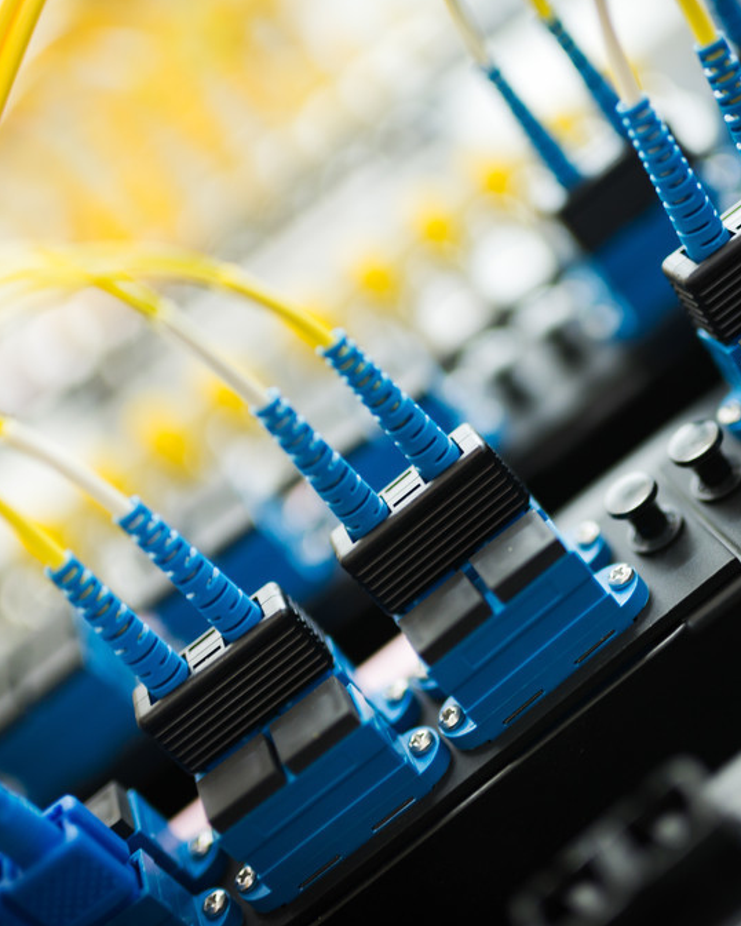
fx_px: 1370
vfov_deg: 37.3
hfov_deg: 30.0
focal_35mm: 50
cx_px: 501
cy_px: 461
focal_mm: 35
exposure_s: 1/10
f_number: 1.4
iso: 400
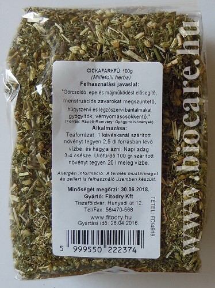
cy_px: 144
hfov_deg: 46.7
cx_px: 108
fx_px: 249
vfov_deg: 60.0
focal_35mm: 30
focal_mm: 5.4
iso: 100
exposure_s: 1/80
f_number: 3.5
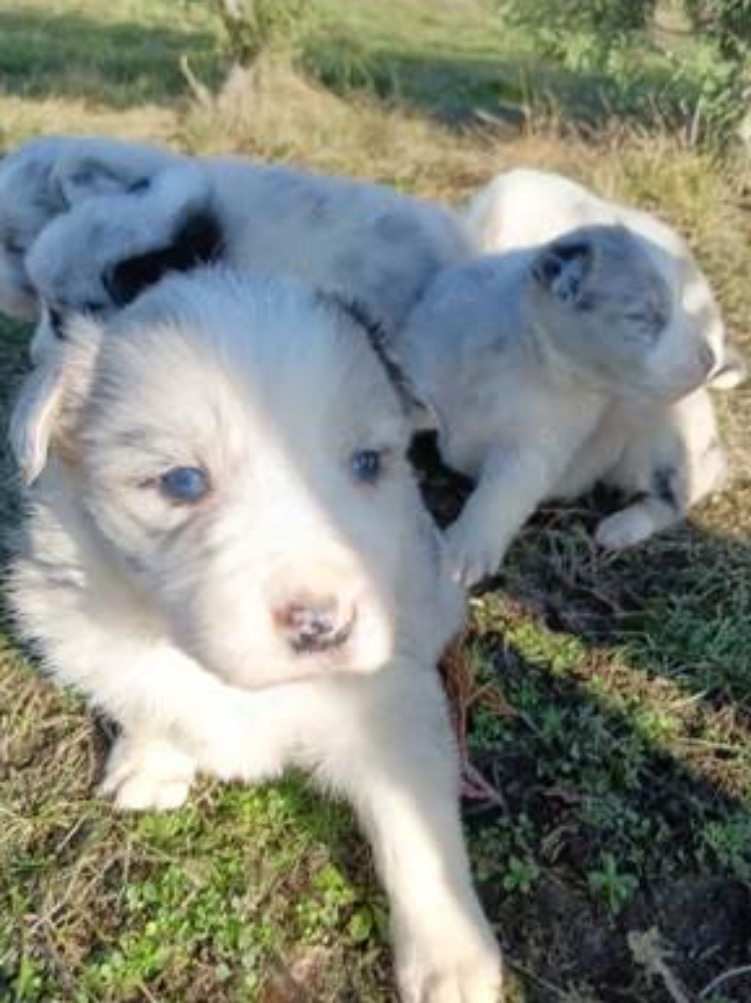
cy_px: 489
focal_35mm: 28
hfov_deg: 49.7
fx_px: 811
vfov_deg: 63.5
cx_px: 369
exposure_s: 1/435
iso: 100
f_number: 1.9
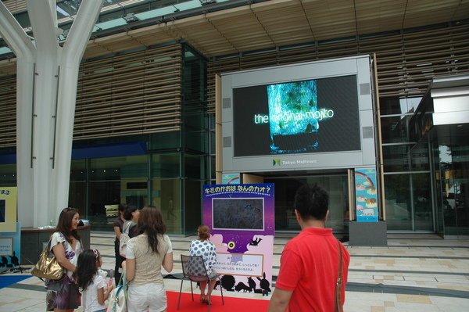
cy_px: 156
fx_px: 351
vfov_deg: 47.9
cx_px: 234
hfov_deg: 67.4
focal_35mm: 27
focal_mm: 18
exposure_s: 1/160
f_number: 6.3
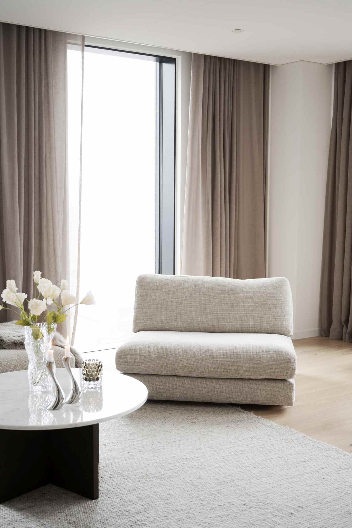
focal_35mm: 44
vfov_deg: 44.5
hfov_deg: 30.5
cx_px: 176
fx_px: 645
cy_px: 264
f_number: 4
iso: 1000
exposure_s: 1/100
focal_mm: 44
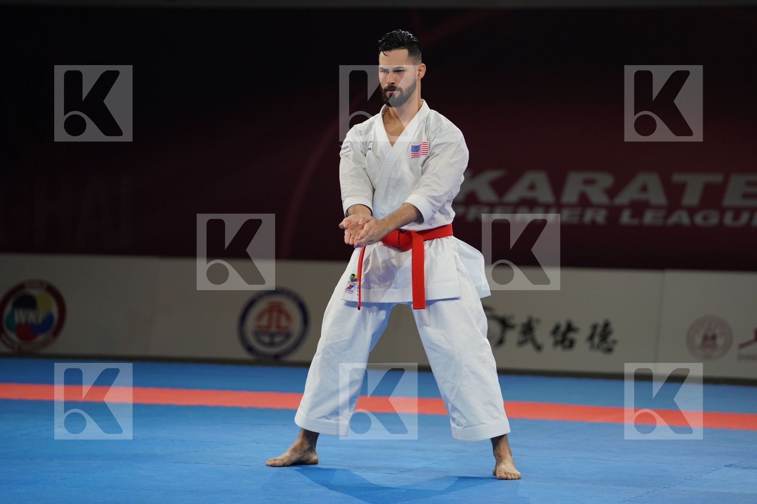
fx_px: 3259
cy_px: 252
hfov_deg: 13.2
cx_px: 378
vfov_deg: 8.9
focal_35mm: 155
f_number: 2.8
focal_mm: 155
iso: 800
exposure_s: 1/500
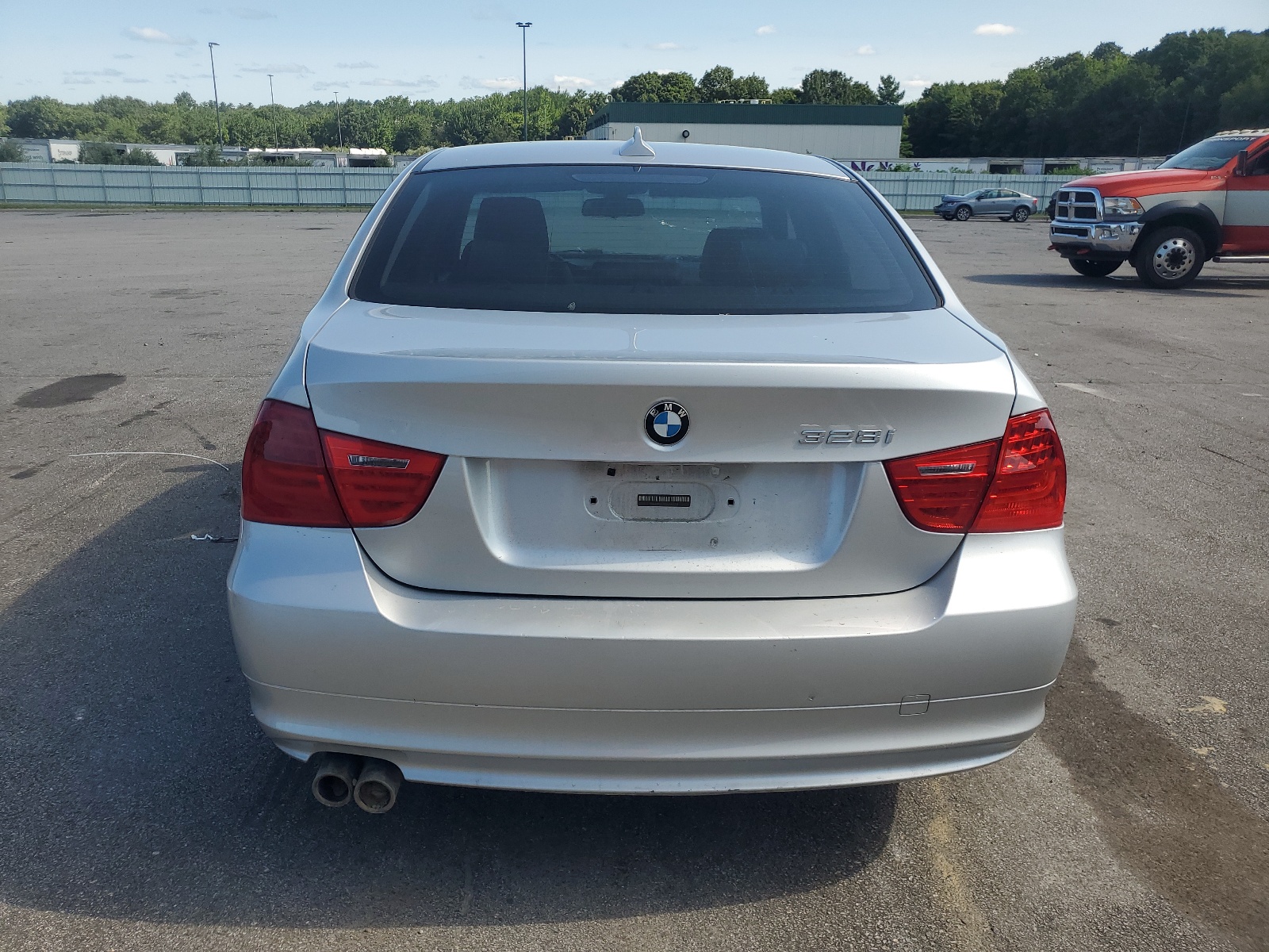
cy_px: 476
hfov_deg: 67.3
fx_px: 953
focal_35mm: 26
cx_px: 634
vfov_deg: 53.1
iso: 50
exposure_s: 1/2000
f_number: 1.5
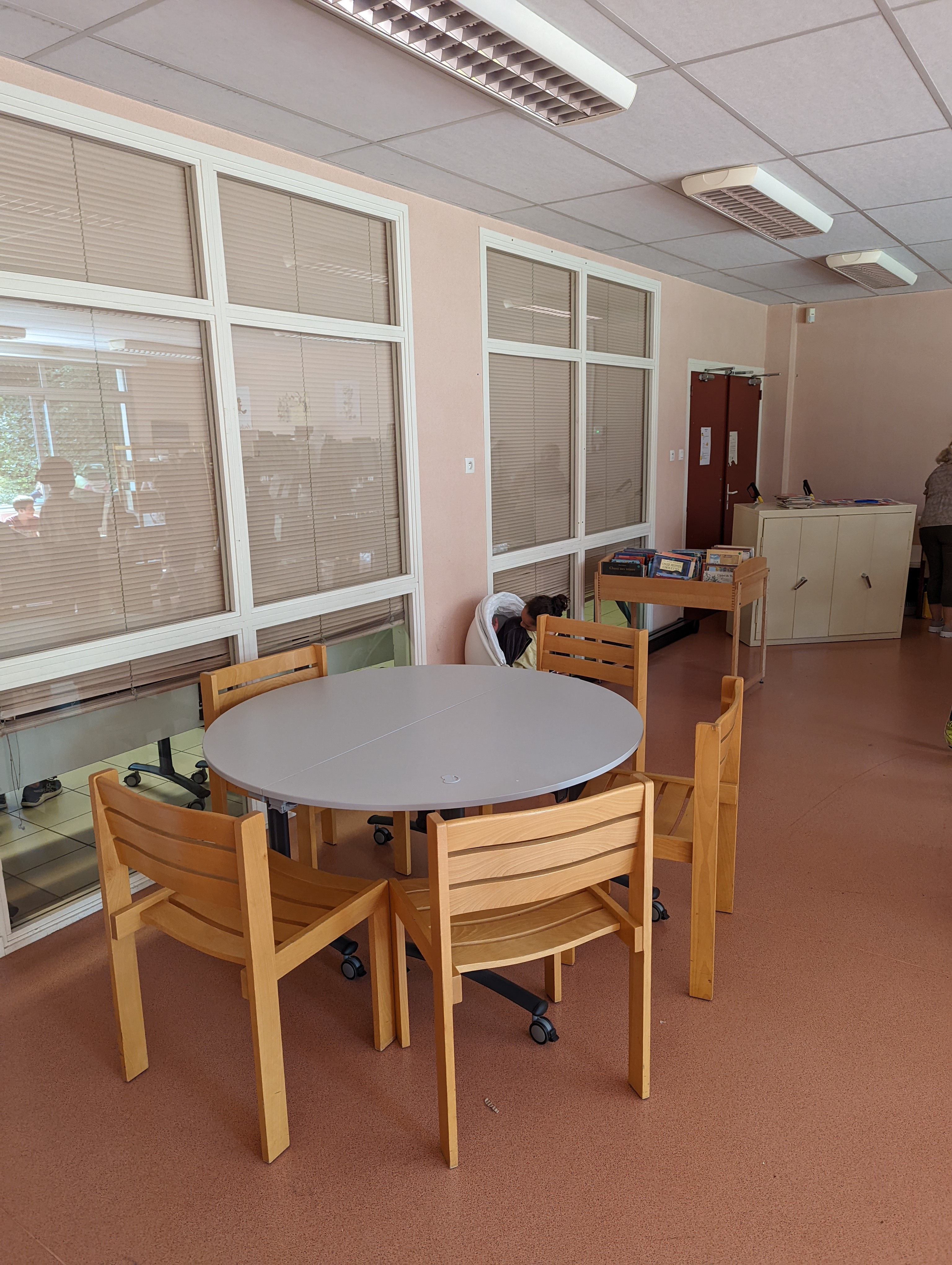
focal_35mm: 24
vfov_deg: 71.5
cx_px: 476
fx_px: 878
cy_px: 632
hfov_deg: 56.9
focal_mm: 6.81
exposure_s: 1/149
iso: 268
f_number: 1.85
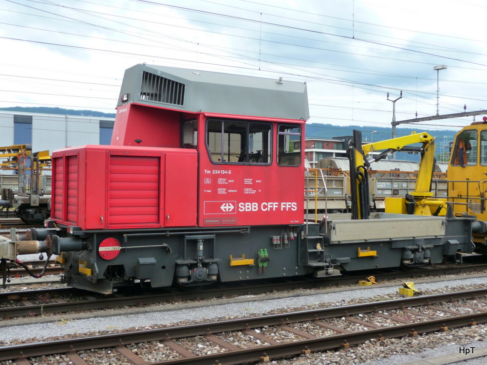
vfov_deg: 32.2
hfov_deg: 42.1
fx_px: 633
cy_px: 182
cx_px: 244
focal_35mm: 45
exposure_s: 1/320
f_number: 4.1
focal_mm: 7.6
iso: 160
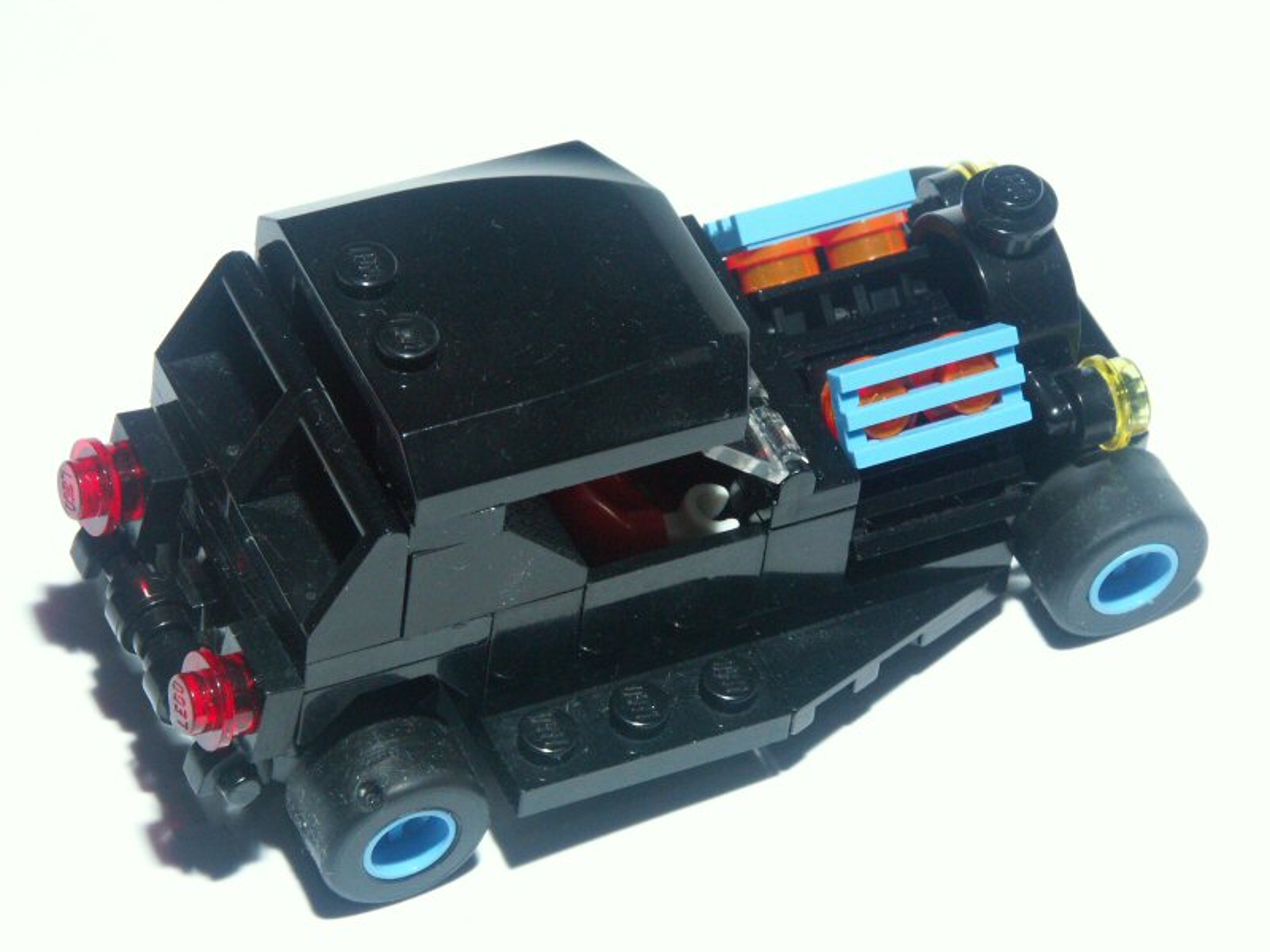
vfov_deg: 8.7
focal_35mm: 170
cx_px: 635
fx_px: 6237
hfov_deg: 11.6
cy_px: 476
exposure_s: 1/160
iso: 200
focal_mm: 43.14
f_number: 11
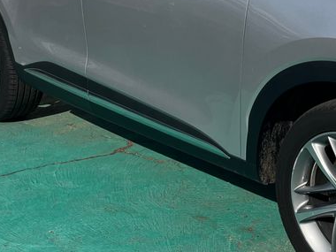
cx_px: 337
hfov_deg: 26.3
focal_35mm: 70
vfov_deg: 20.7
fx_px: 679
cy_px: 47
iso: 50
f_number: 1.6
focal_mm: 5.1
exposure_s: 1/7353
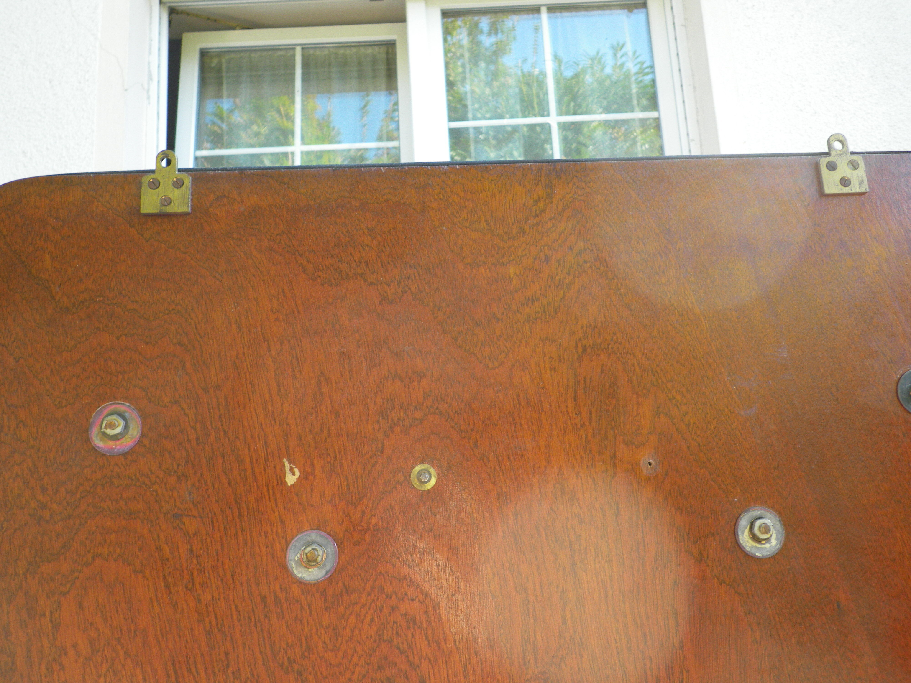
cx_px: 456
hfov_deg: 55.4
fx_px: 868
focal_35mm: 33
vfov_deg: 42.9
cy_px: 342
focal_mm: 5.8
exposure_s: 1/60
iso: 64
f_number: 2.8
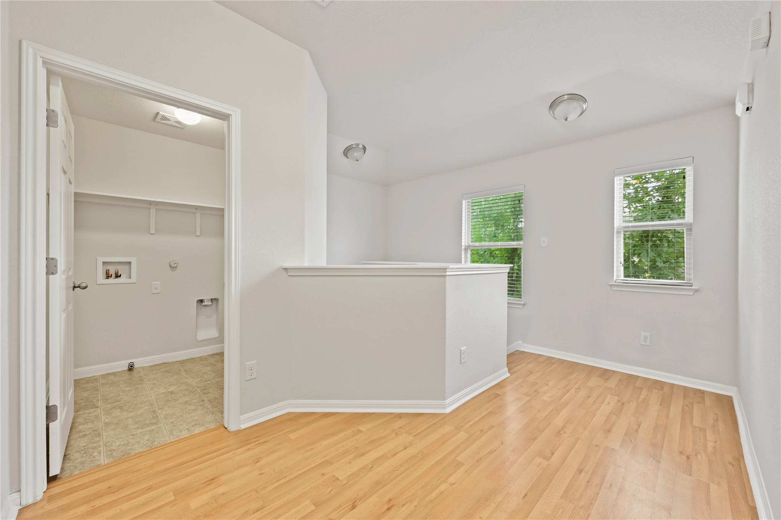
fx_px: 303
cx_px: 390
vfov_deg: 81.1
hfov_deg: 104.3
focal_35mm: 14
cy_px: 260
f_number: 8
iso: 800
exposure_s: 1/4
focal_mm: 14
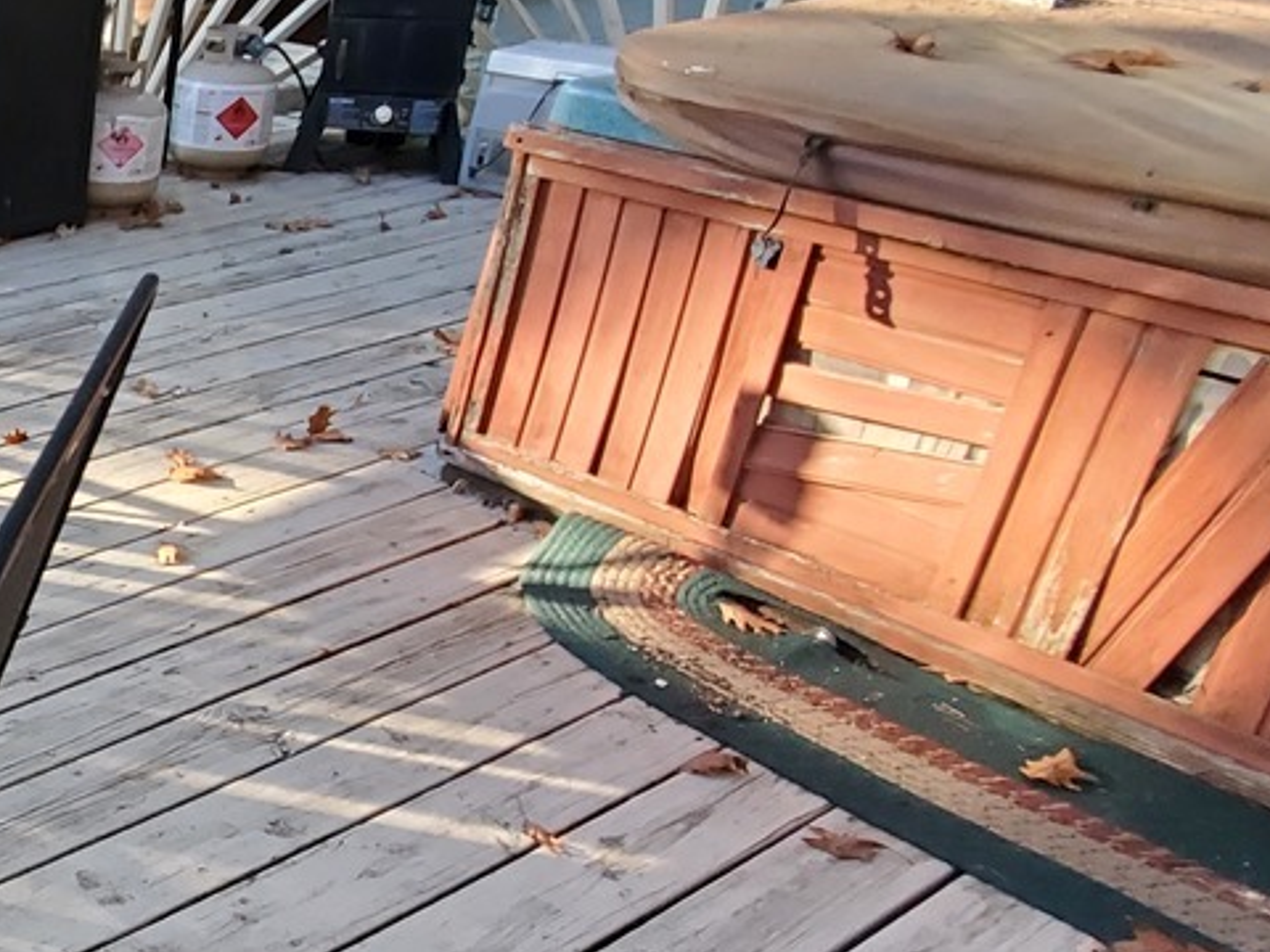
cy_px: 447
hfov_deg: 34.8
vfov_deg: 36.8
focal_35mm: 39
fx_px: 1431
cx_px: -349
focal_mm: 1.8
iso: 80
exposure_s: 1/120
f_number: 2.2
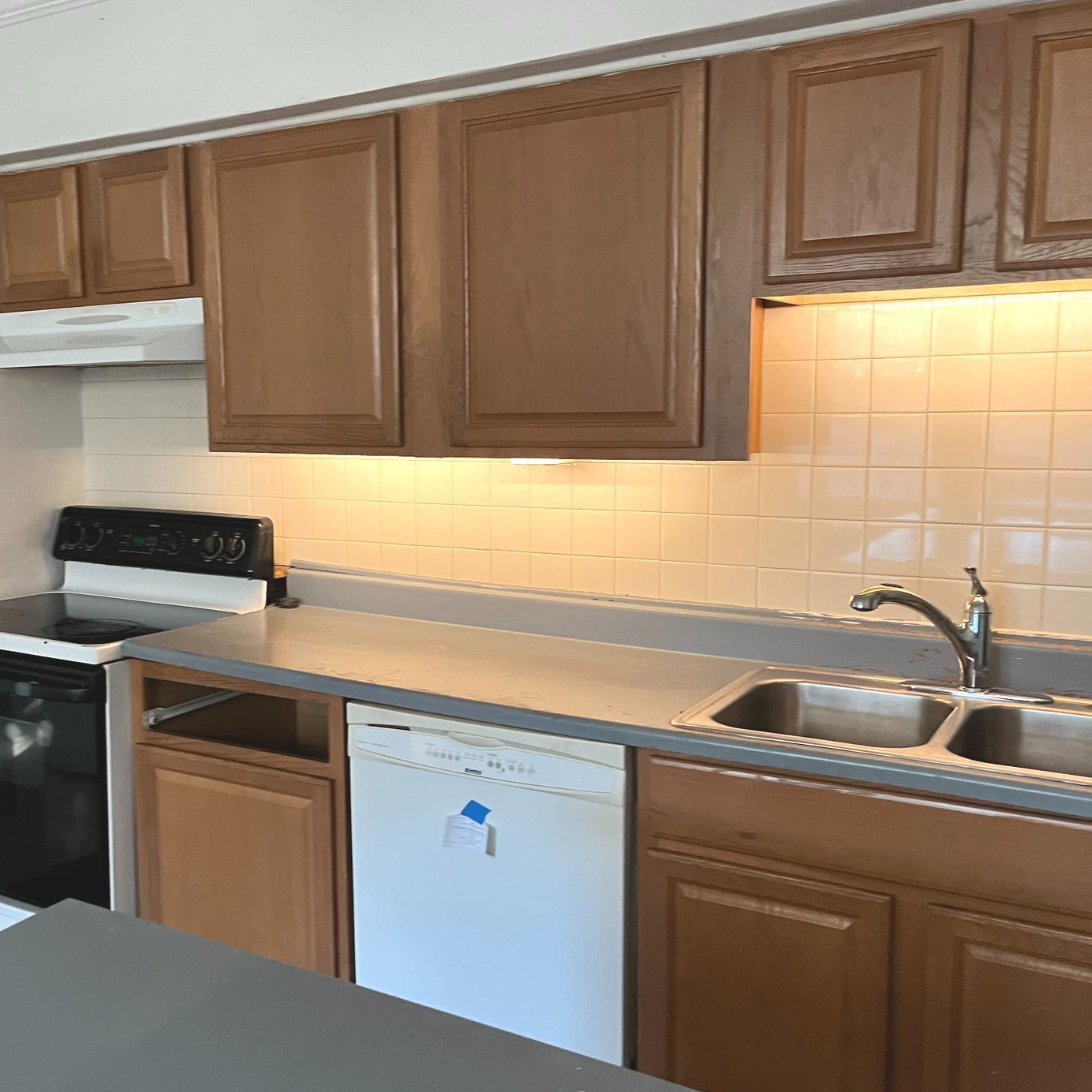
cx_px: 390
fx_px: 1213
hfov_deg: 47.9
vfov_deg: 48.5
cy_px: 548
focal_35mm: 34
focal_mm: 5.1
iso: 250
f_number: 1.6
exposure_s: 1/51
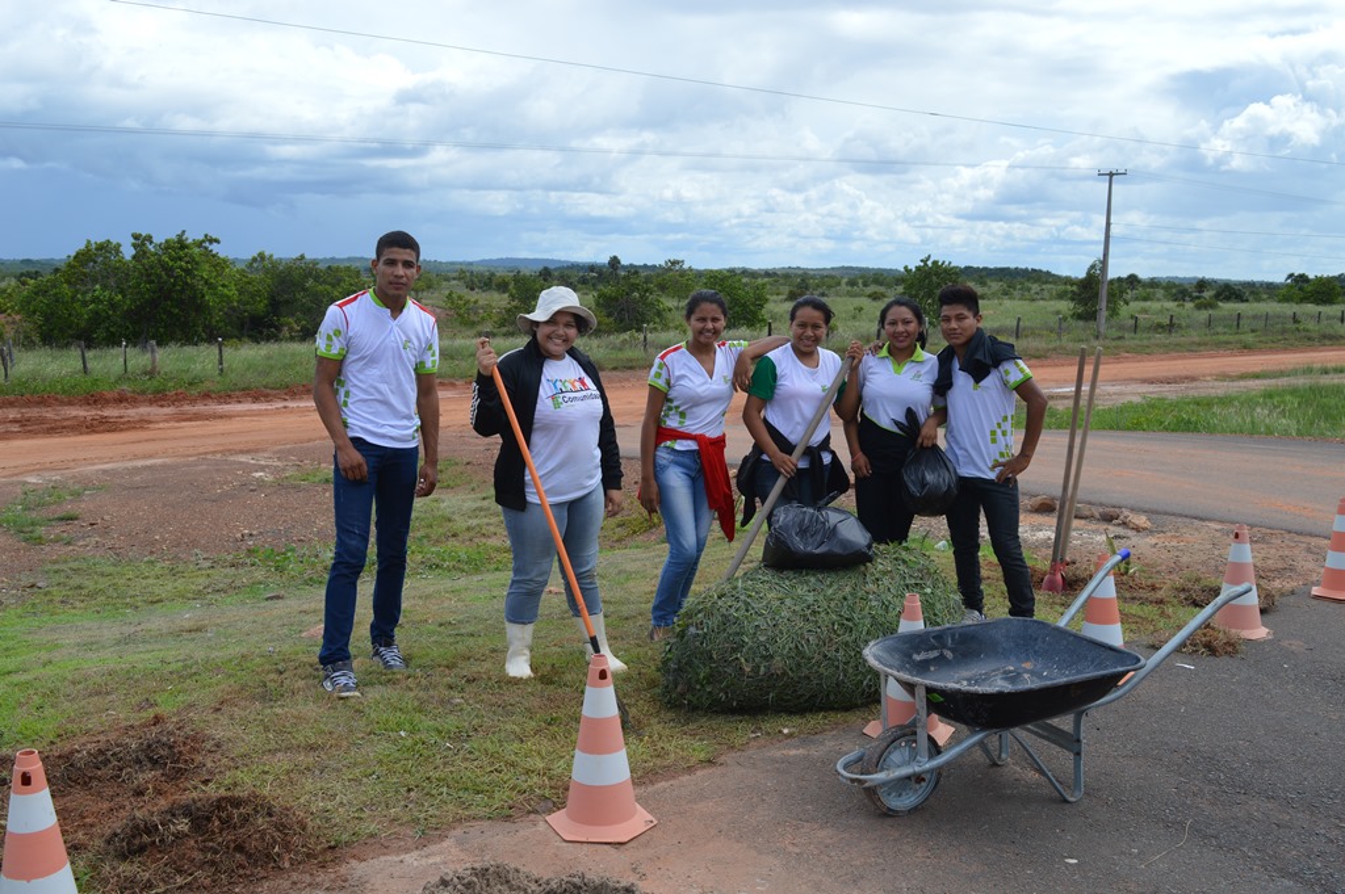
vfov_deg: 41.6
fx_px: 1176
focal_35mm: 32
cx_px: 672
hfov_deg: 59.5
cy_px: 447
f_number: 9
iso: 100
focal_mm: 21
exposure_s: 1/320
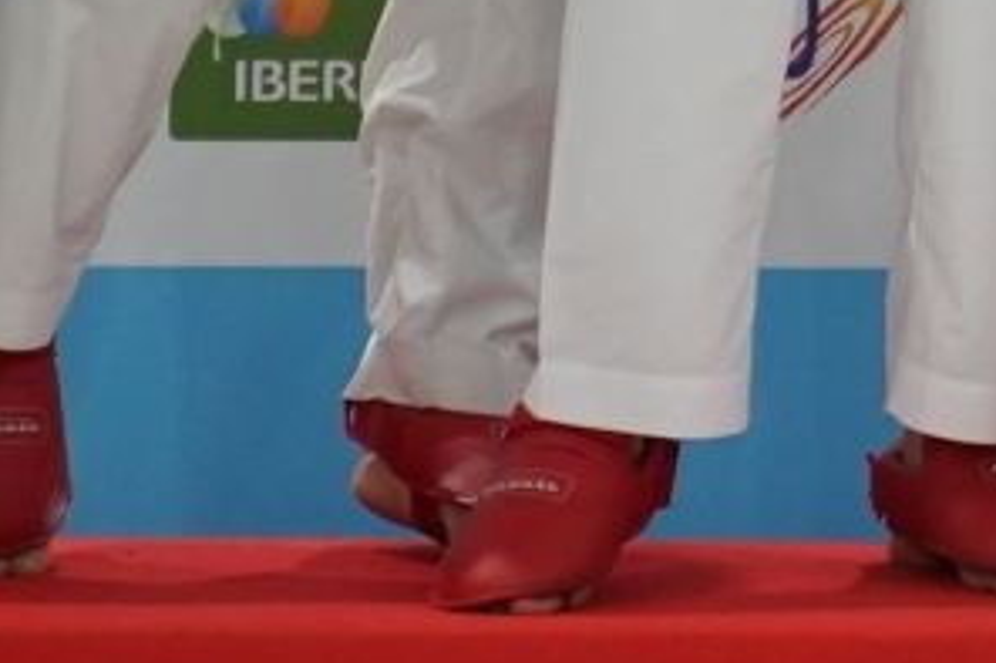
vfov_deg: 4.2
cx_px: 1514
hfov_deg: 6.4
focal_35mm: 316
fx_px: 8737
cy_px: -1151
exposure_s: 1/250
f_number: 2.8
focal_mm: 35
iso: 800
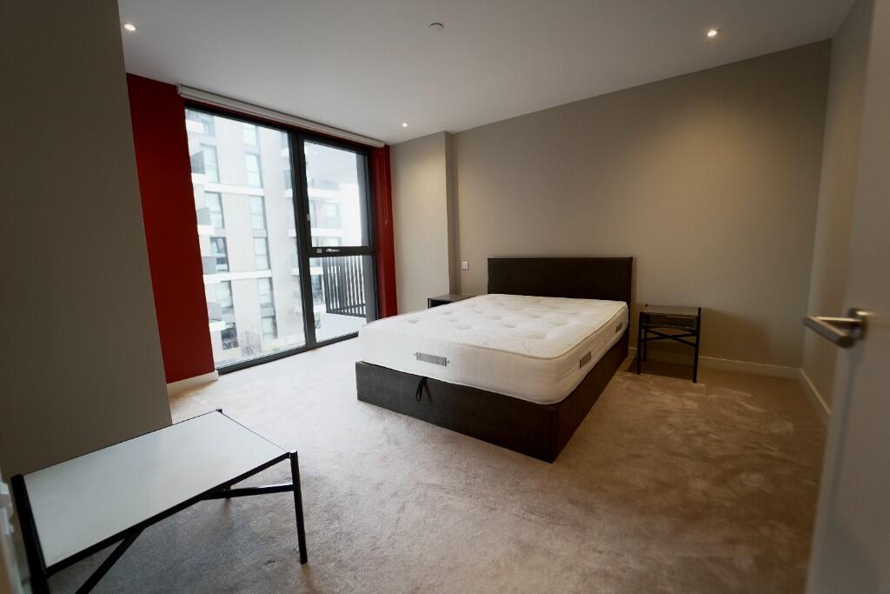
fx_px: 346
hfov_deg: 104.2
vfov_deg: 81.2
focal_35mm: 14
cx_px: 445
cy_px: 297
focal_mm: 14
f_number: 4
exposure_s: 1/160
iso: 1000
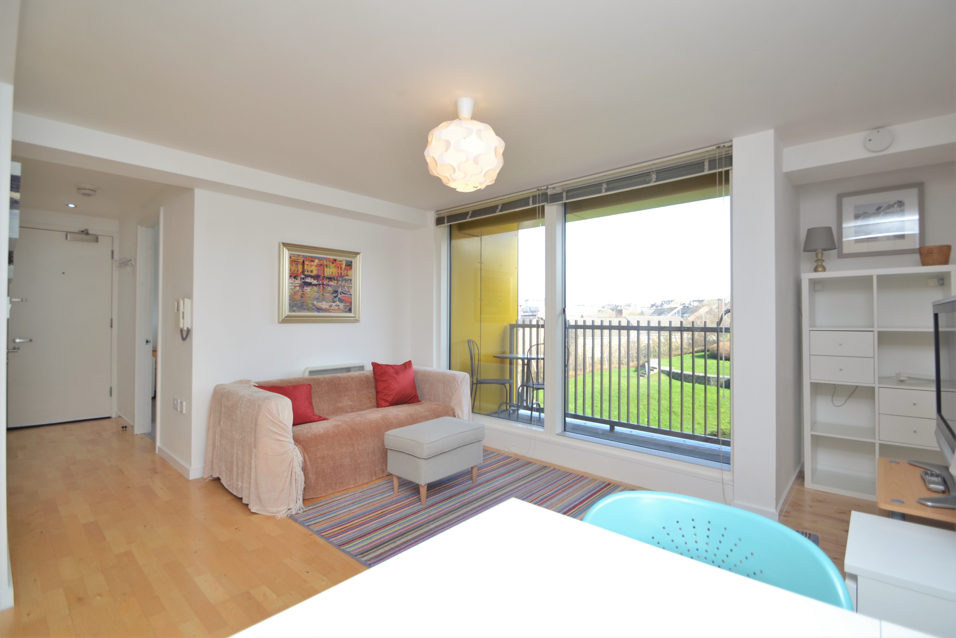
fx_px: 398
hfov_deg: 100.4
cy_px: 319
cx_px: 478
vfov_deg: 77.4
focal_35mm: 15
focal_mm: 10
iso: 100
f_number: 3.5
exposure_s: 1/125
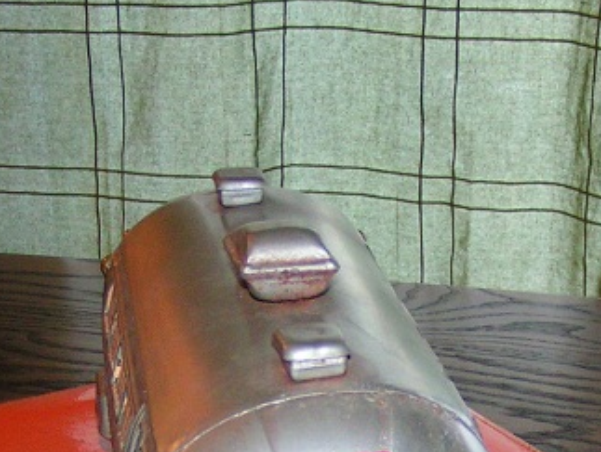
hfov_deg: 20.8
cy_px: 448
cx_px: 367
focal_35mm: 94
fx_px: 1634
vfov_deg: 15.5
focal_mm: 5.8
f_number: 2.8
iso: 200
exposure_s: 1/40
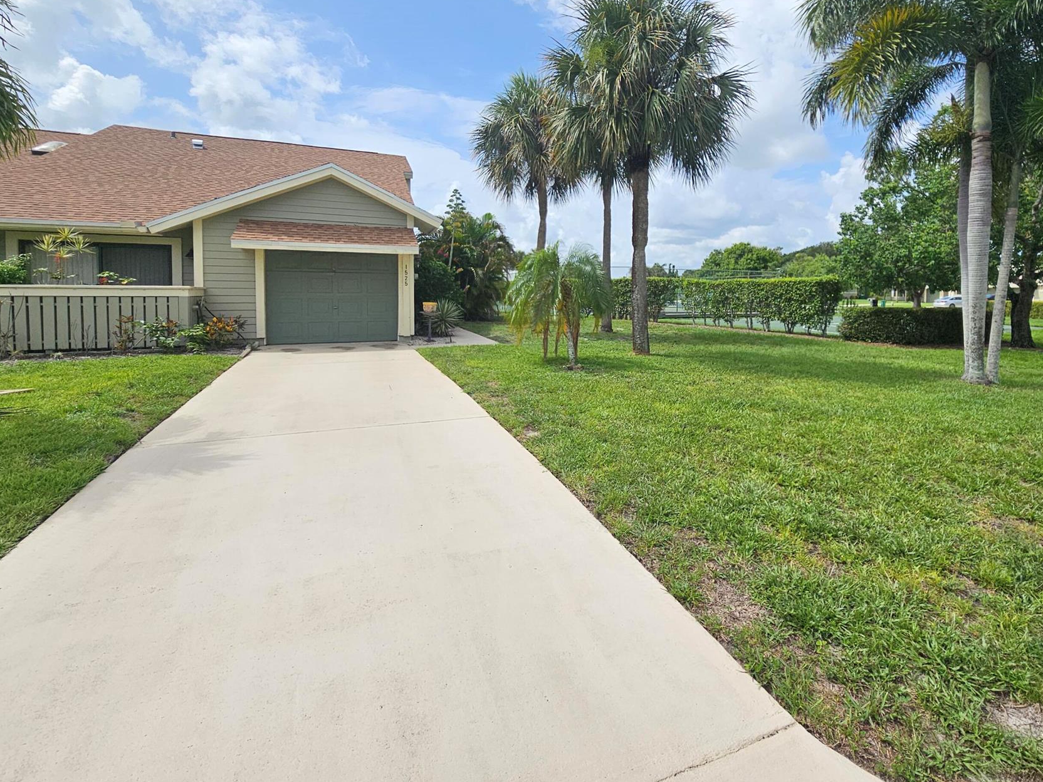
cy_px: 313
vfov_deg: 77.2
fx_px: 482
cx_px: 594
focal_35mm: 16
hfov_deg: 93.9
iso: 50
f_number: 2.2
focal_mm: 2.2
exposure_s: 1/4432
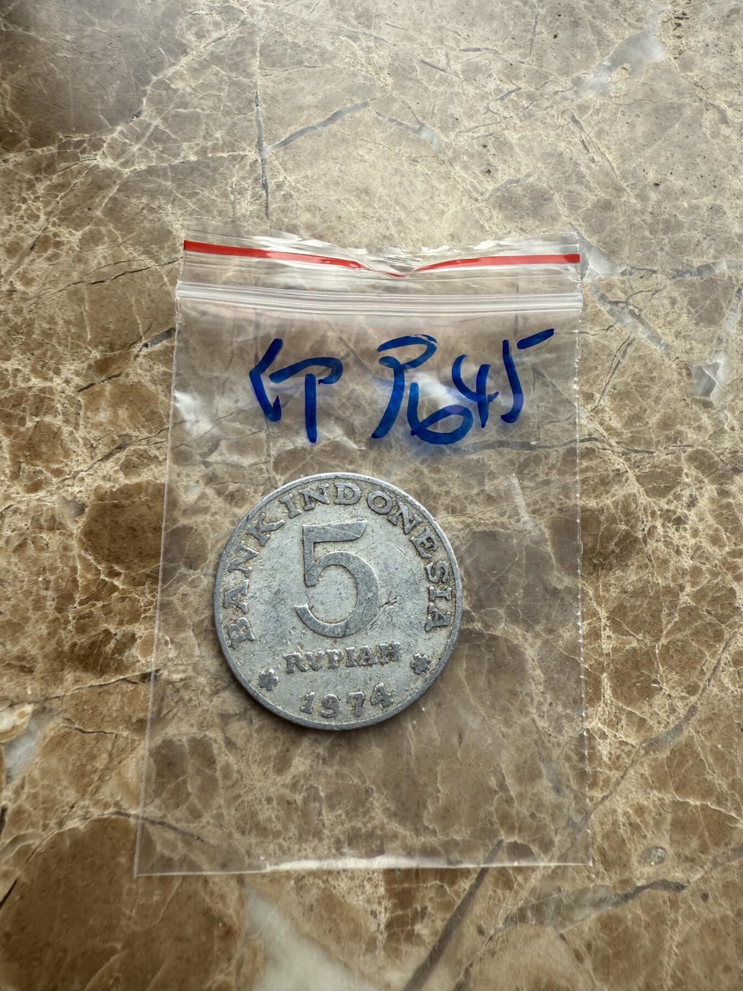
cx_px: 372
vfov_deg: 71.6
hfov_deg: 56.8
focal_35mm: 24
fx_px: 687
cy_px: 496
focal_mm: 2.22
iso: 40
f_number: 2.2
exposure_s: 1/139
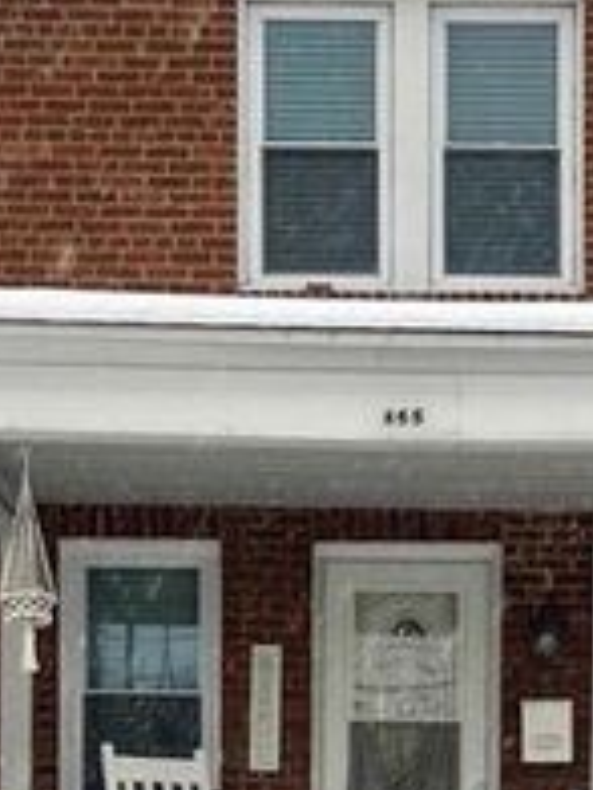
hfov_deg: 17.3
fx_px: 1941
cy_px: 905
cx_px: 428
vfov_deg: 21.6
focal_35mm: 85
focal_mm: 5.1
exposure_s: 1/175
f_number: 1.6
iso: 32
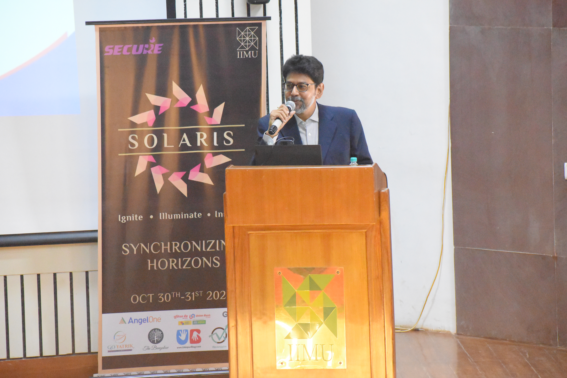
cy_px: 189
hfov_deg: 10.2
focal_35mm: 202
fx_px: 3189
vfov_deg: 6.8
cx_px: 284
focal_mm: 135
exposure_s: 1/80
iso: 12800
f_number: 4.8
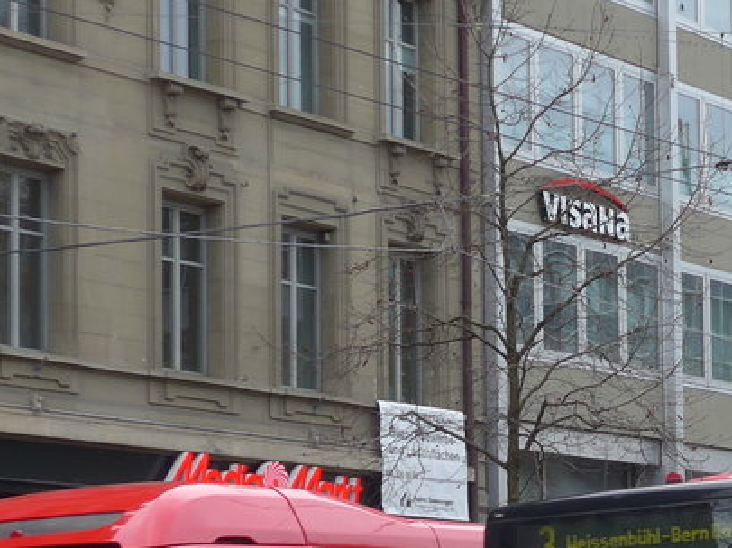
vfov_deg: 10.2
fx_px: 3064
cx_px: 748
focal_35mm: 145
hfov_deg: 13.4
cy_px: 521
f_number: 3.2
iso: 80
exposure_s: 1/250
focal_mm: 10.1
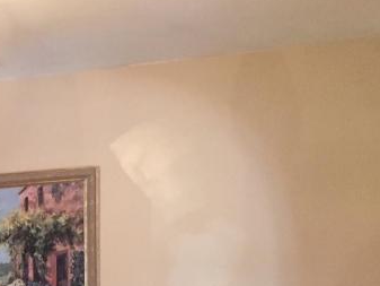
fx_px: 966
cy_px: 426
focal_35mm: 88
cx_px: -124
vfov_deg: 15.5
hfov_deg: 20.2
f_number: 2.2
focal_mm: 4.15
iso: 250
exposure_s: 1/30
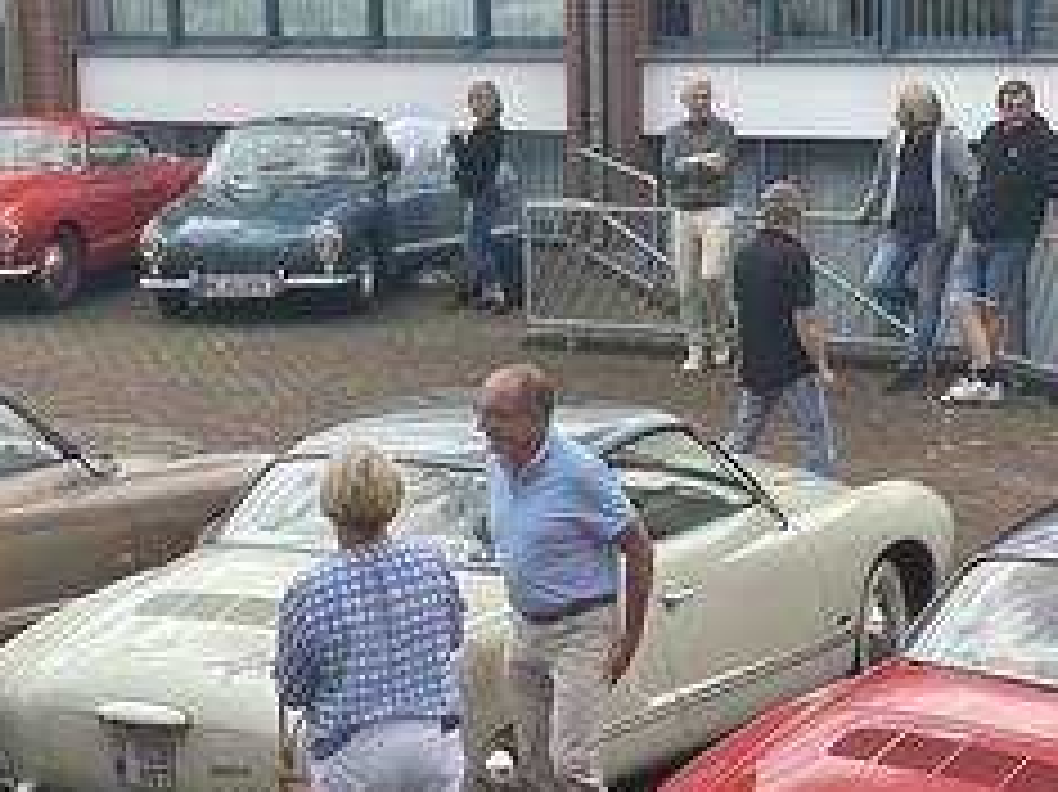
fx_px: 3330
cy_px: 572
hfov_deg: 18.0
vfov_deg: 13.5
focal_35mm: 109
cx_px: 394
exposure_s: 1/2114
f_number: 1.78
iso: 64
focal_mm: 6.86
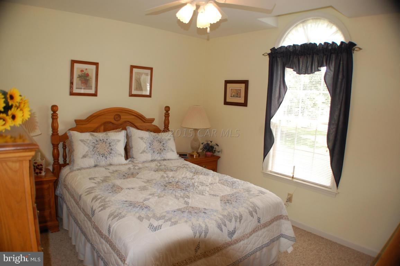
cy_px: 133
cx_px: 200
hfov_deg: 62.0
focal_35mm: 30
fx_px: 333
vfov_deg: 43.5
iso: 400
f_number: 3.8
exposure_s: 1/160
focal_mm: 20
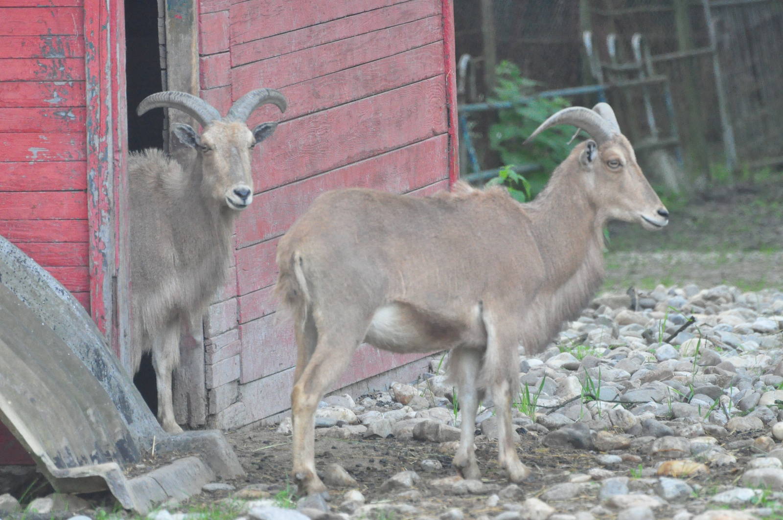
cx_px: 392
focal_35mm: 450
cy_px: 260
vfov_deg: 3.0
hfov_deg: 4.6
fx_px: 9776
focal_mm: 300
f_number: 5.6
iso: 3200
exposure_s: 1/400
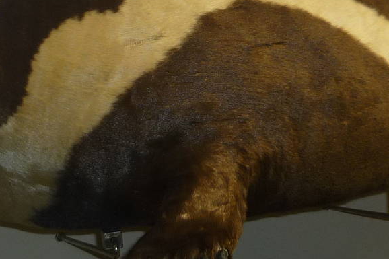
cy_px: 1
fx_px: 1026
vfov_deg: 14.2
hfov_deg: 21.4
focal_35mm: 95
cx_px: 147
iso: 100
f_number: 2.8
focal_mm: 5.5
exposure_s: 1/30
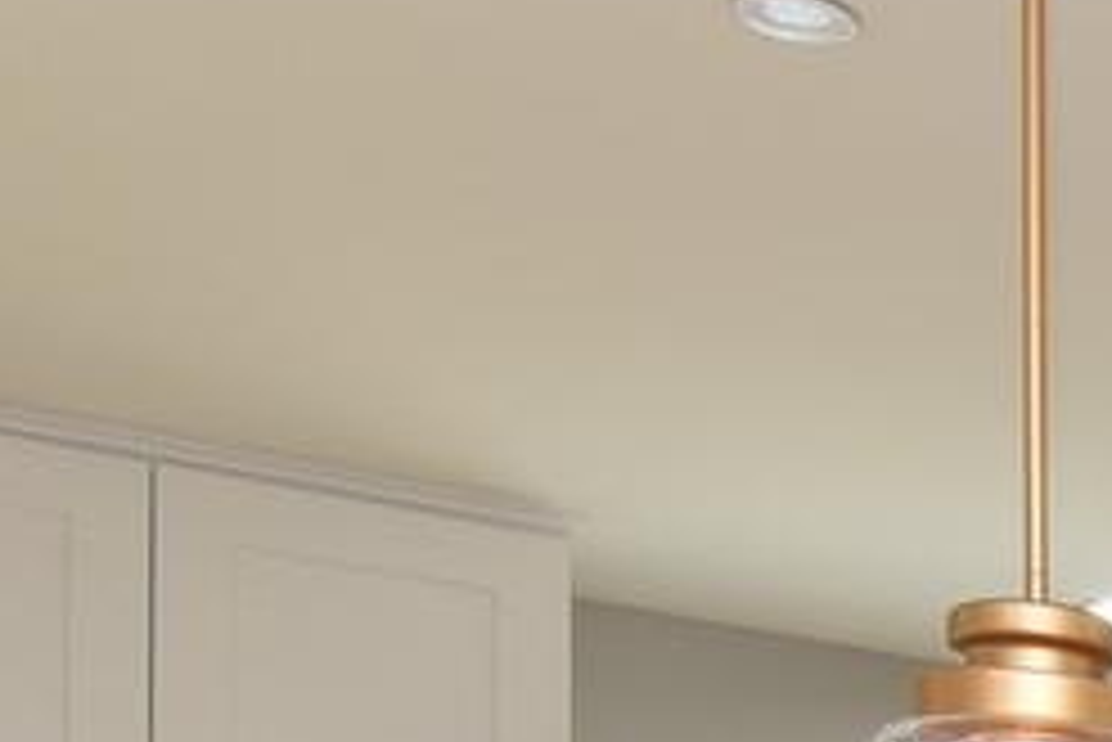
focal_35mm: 105
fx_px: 3245
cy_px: 1592
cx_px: 2652
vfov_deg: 11.5
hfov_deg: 13.9
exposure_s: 1/80
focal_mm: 12
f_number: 8
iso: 400
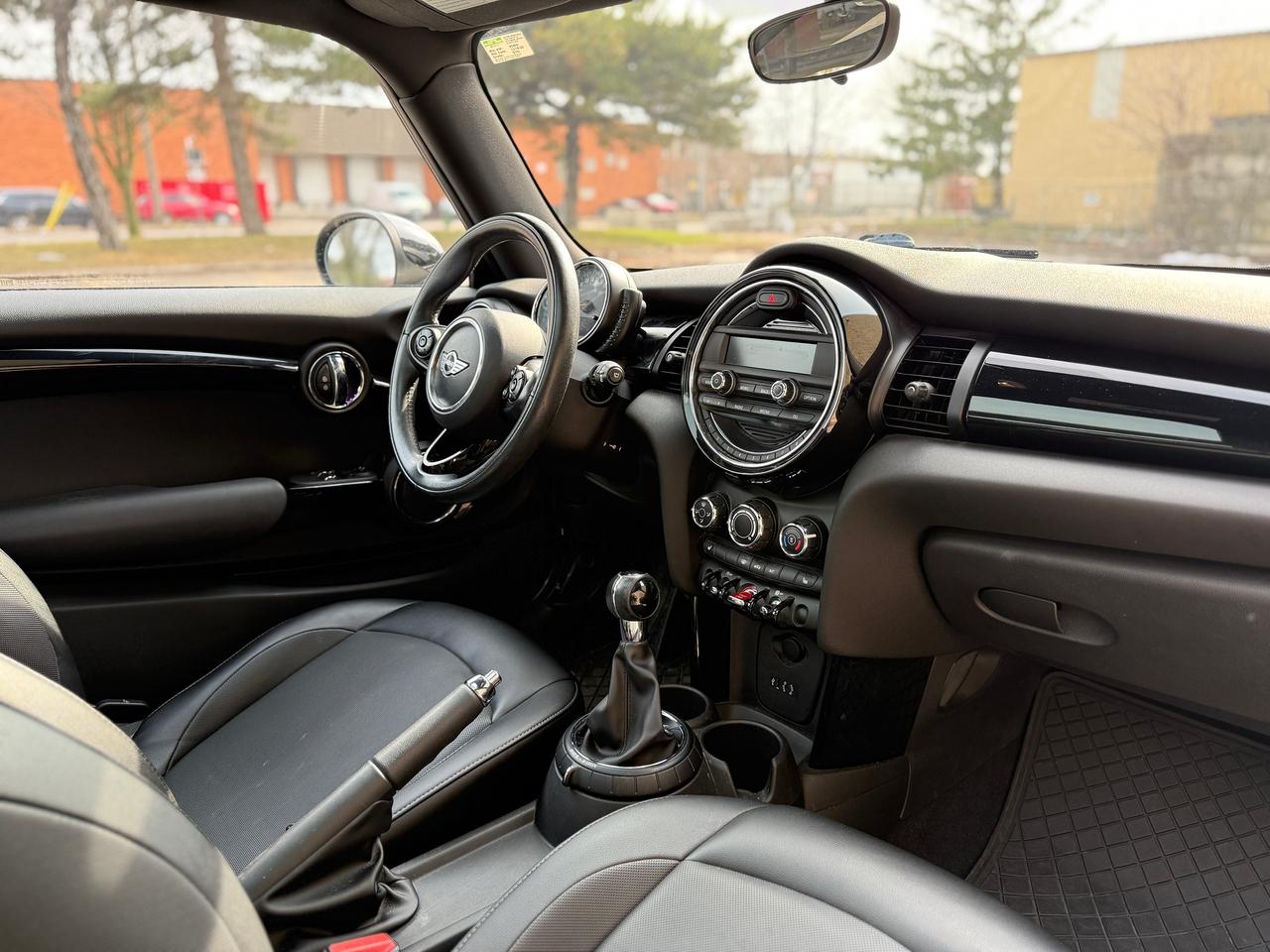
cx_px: 635
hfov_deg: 71.6
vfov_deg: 56.8
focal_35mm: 24
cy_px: 476
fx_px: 881
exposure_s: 1/243
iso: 200
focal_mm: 6.76
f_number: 1.78
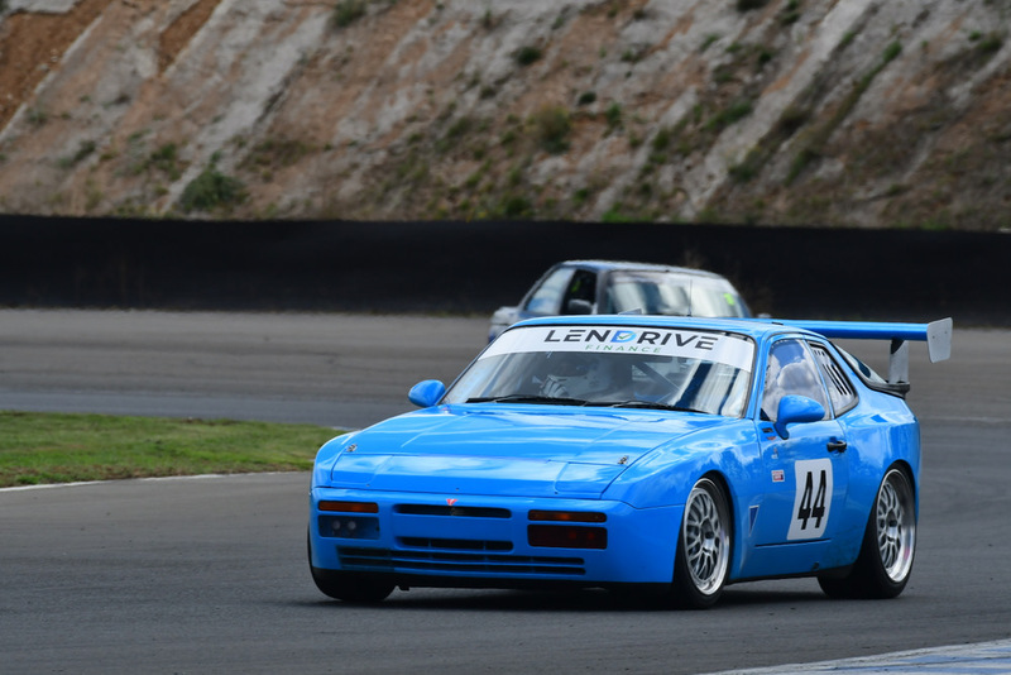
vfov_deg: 2.4
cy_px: 338
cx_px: 506
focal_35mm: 570
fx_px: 16012
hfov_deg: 3.6
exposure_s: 1/640
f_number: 10
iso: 400
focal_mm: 380
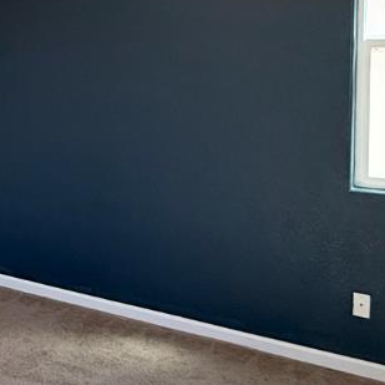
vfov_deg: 27.9
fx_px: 755
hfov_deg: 24.5
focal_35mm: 60
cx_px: -131
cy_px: 65
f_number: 2.2
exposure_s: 1/120
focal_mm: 2.22
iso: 100
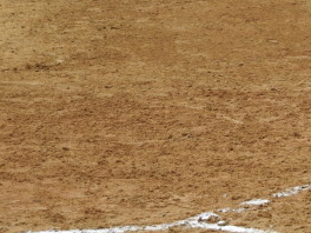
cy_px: 51
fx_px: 2147
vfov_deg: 6.2
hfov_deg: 8.2
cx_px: 326
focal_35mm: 239
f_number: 4.8
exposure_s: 1/80
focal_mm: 18.8
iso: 100
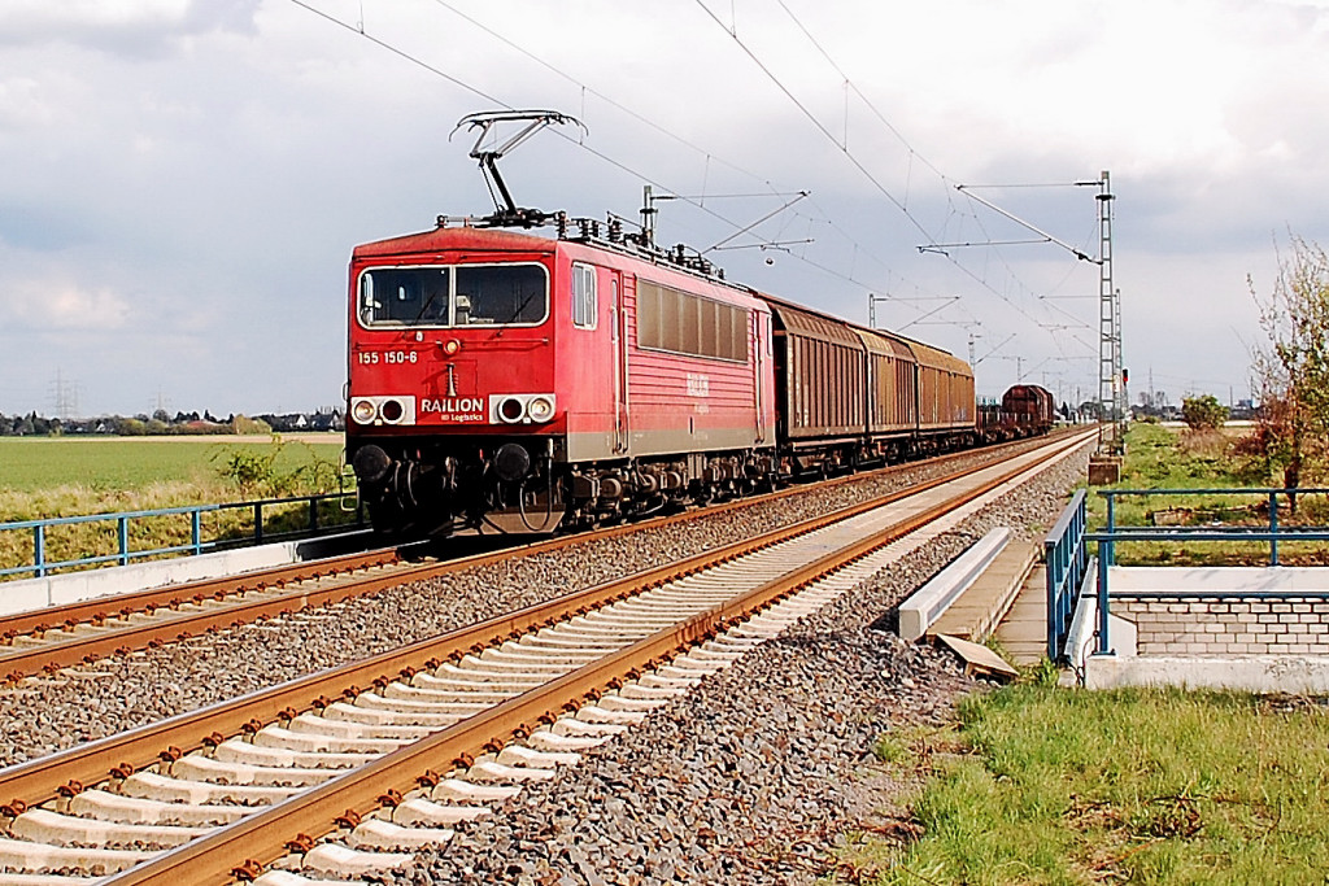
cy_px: 443
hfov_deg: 67.4
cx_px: 664
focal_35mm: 27
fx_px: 997
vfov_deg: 47.9
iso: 400
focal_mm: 18
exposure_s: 1/640
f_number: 8
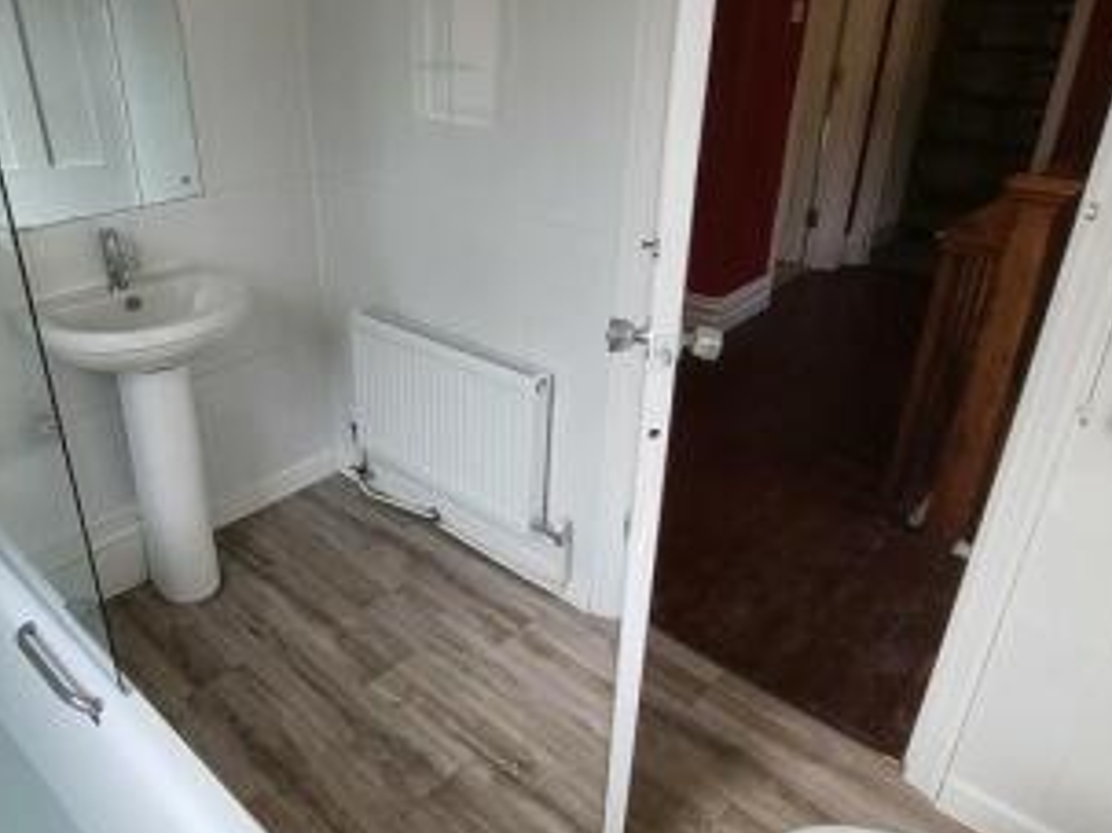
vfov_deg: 54.8
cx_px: 442
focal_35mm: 25
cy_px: 413
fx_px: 803
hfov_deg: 68.7
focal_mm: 1.74
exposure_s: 1/100
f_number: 2.2
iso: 64
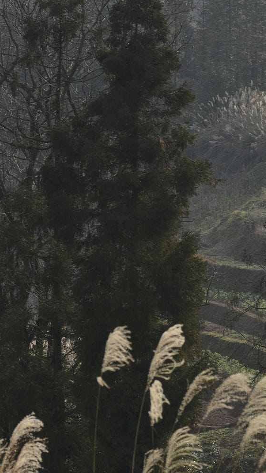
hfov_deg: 4.2
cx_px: 425
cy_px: 251
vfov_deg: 7.5
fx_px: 3621
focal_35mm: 289
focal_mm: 92
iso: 100
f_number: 8
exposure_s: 1/250
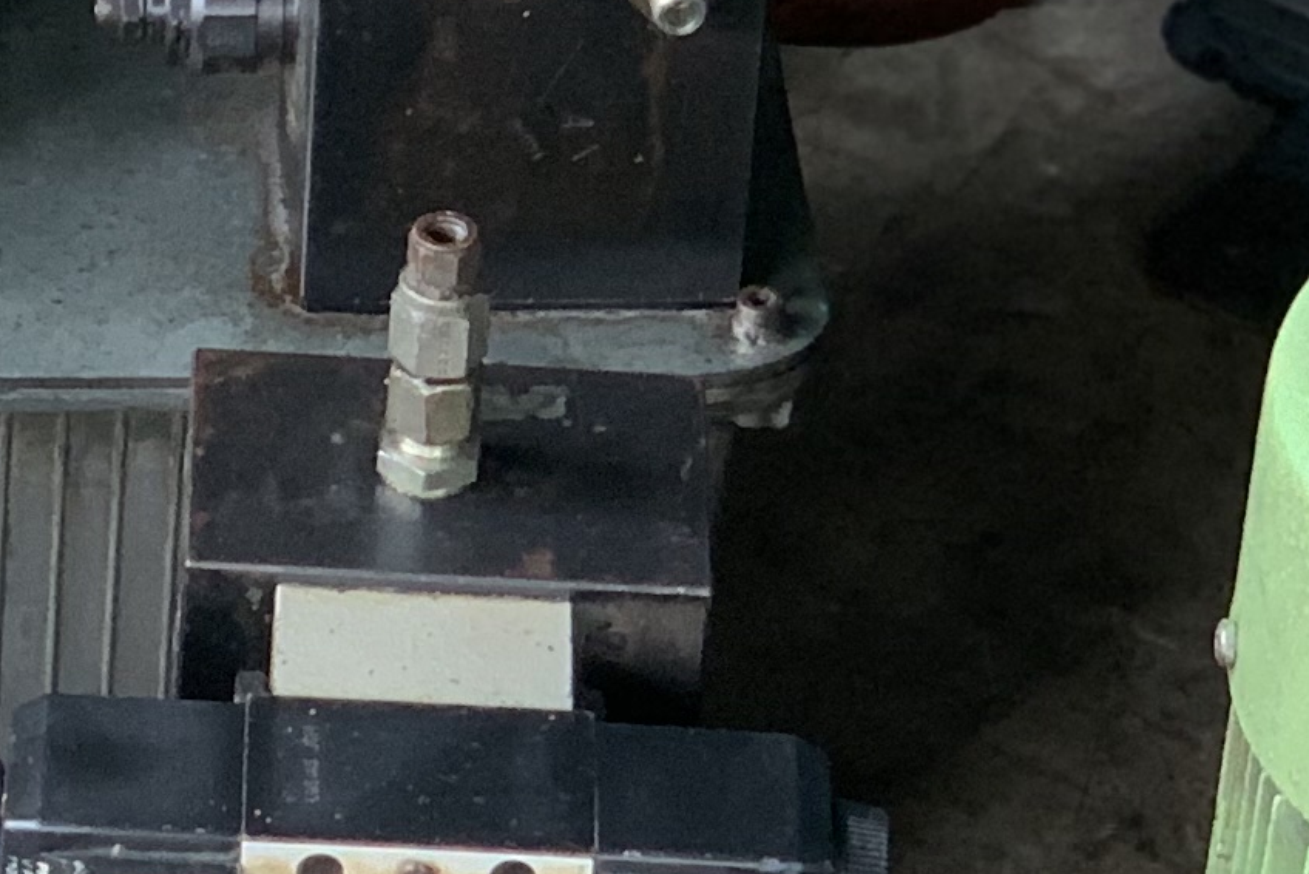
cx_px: -208
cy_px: 806
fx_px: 9347
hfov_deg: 7.9
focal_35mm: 257
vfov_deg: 5.3
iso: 125
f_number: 2.4
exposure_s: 1/108
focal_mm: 6
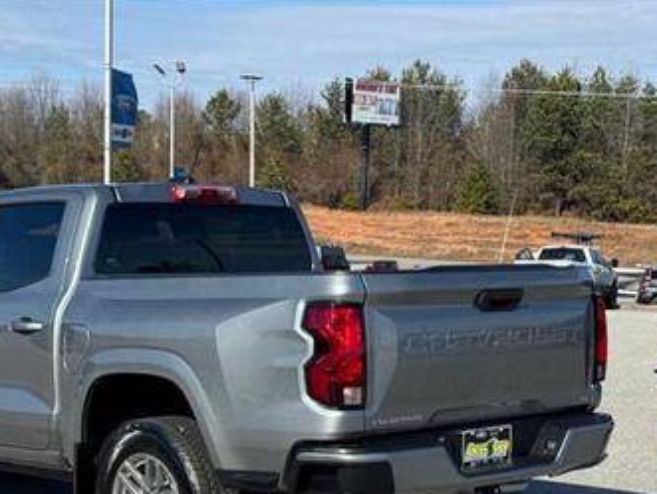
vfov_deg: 20.1
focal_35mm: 73
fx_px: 1387
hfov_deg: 26.4
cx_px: 197
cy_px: 369
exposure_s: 1/4049
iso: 64
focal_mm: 6.76
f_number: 1.78
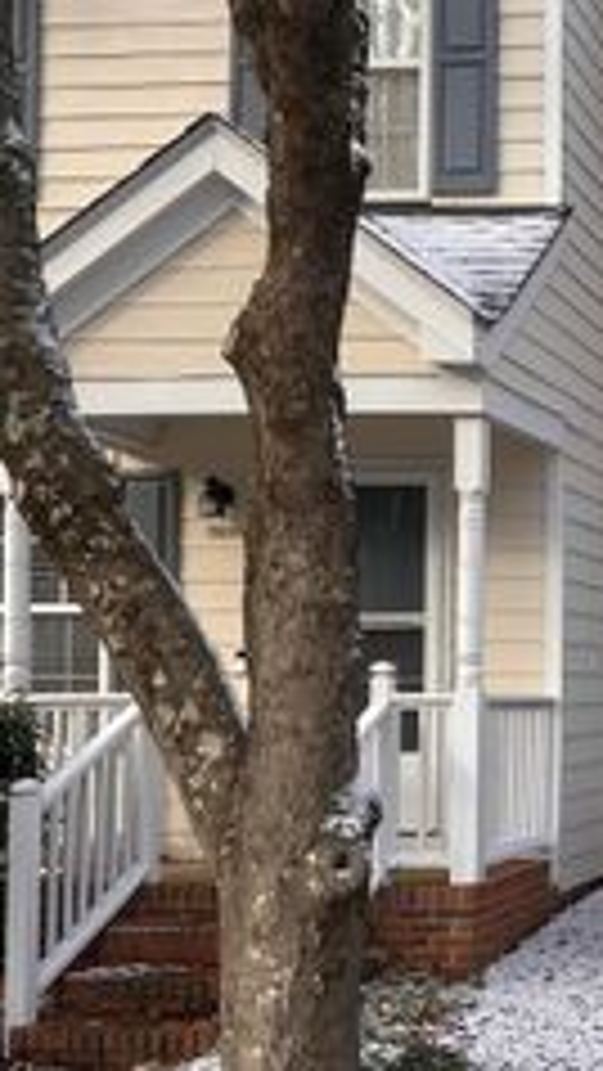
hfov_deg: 18.8
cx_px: 945
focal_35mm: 55
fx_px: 1562
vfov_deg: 37.8
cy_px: 619
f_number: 1.78
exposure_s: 1/903
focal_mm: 6.86
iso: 80
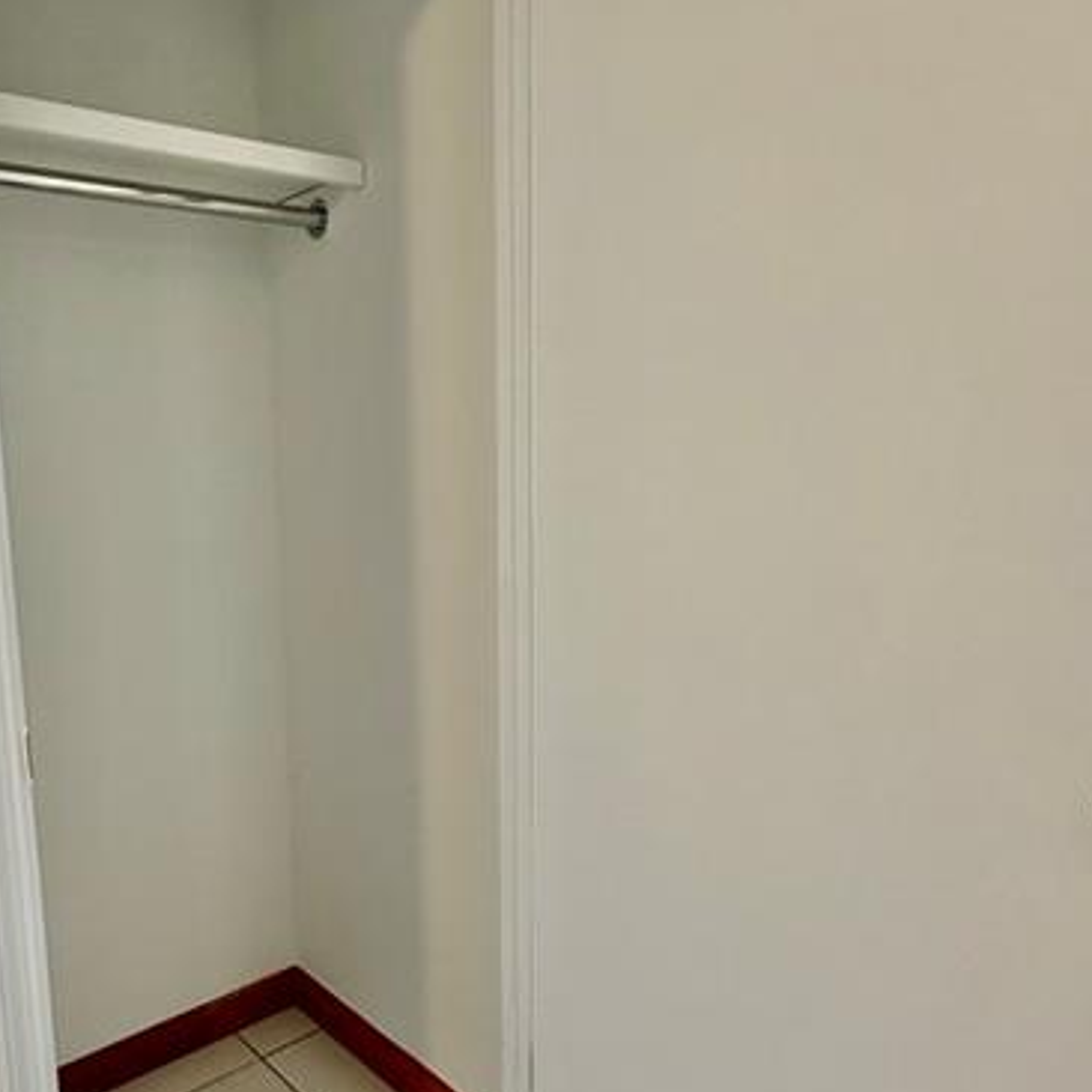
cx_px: 310
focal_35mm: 26
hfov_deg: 58.6
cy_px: 588
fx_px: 928
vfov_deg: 60.9
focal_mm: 2.22
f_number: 2.2
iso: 250
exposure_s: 1/60
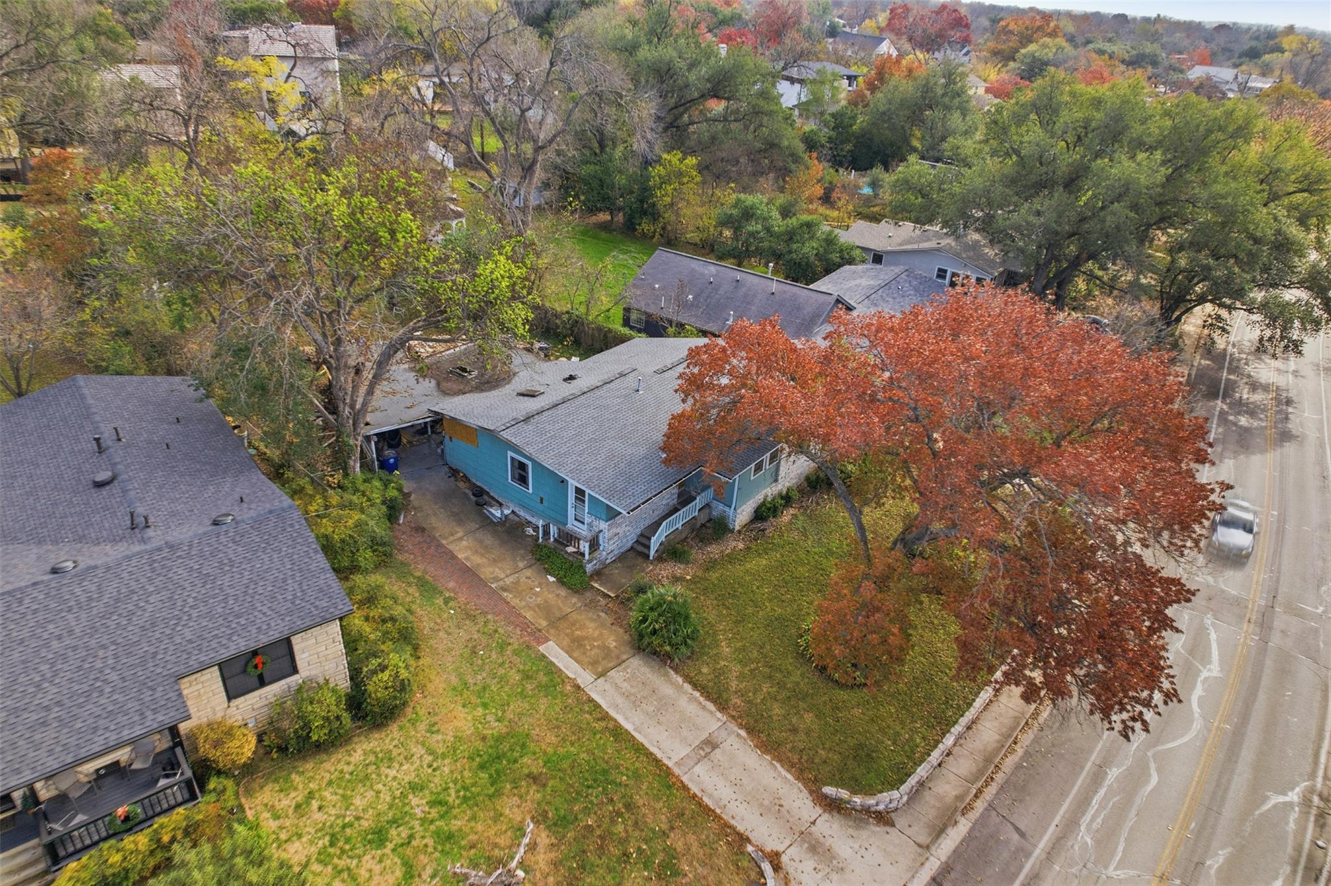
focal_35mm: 22
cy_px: 443
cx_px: 666
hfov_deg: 78.6
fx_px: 813
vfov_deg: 57.2
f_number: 2.8
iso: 100
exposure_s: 1/40
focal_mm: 8.4
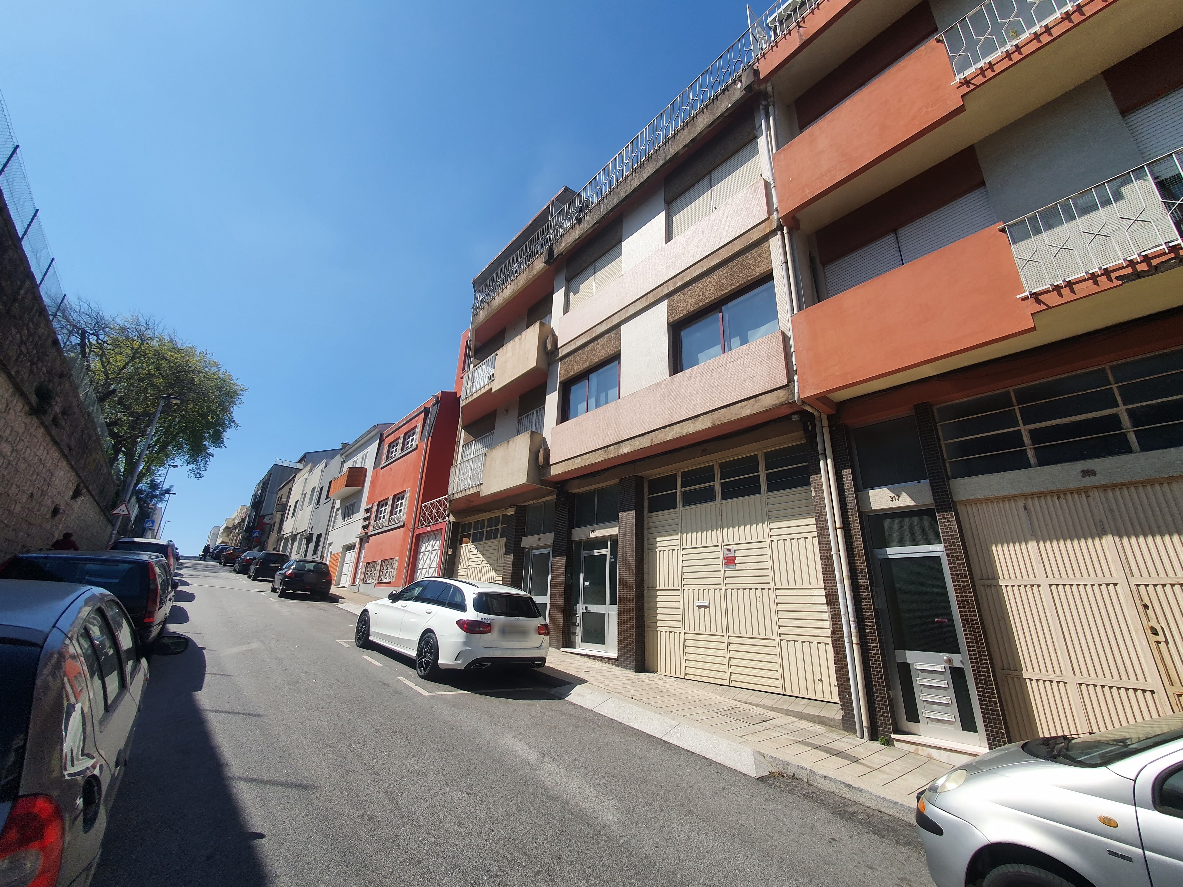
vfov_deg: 89.9
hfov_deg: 106.2
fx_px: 444
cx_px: 592
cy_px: 444
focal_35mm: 13
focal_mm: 1.8
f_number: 2.2
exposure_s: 1/1292
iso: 50
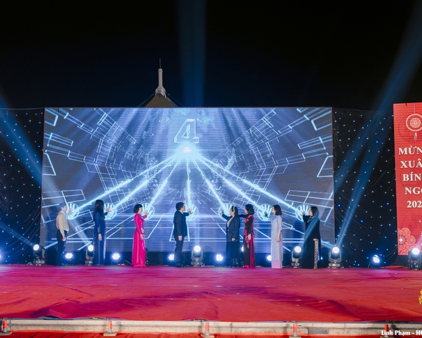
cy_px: 170
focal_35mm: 47
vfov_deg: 32.1
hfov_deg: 39.5
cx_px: 183
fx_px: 587
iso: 2000
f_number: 4
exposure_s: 1/160
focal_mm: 41
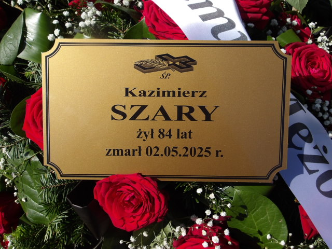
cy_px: 124
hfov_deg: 54.0
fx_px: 326
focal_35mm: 34
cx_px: 166
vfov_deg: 41.8
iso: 100
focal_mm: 6.1
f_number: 11.6
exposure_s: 1/108
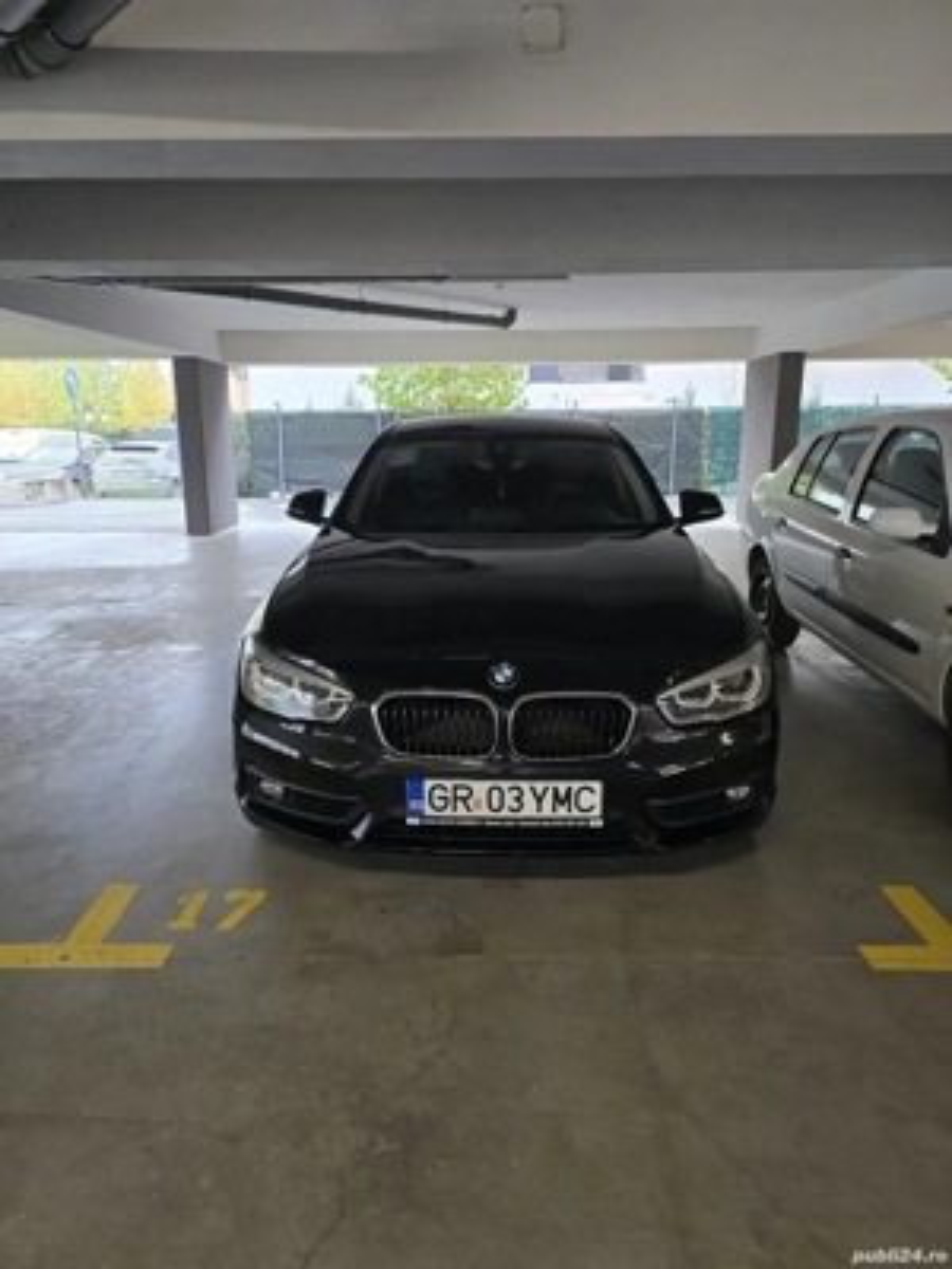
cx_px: 476
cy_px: 634
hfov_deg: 58.9
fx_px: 843
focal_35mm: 23
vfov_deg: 73.9
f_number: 1.7
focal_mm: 6.3
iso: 320
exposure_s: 1/120
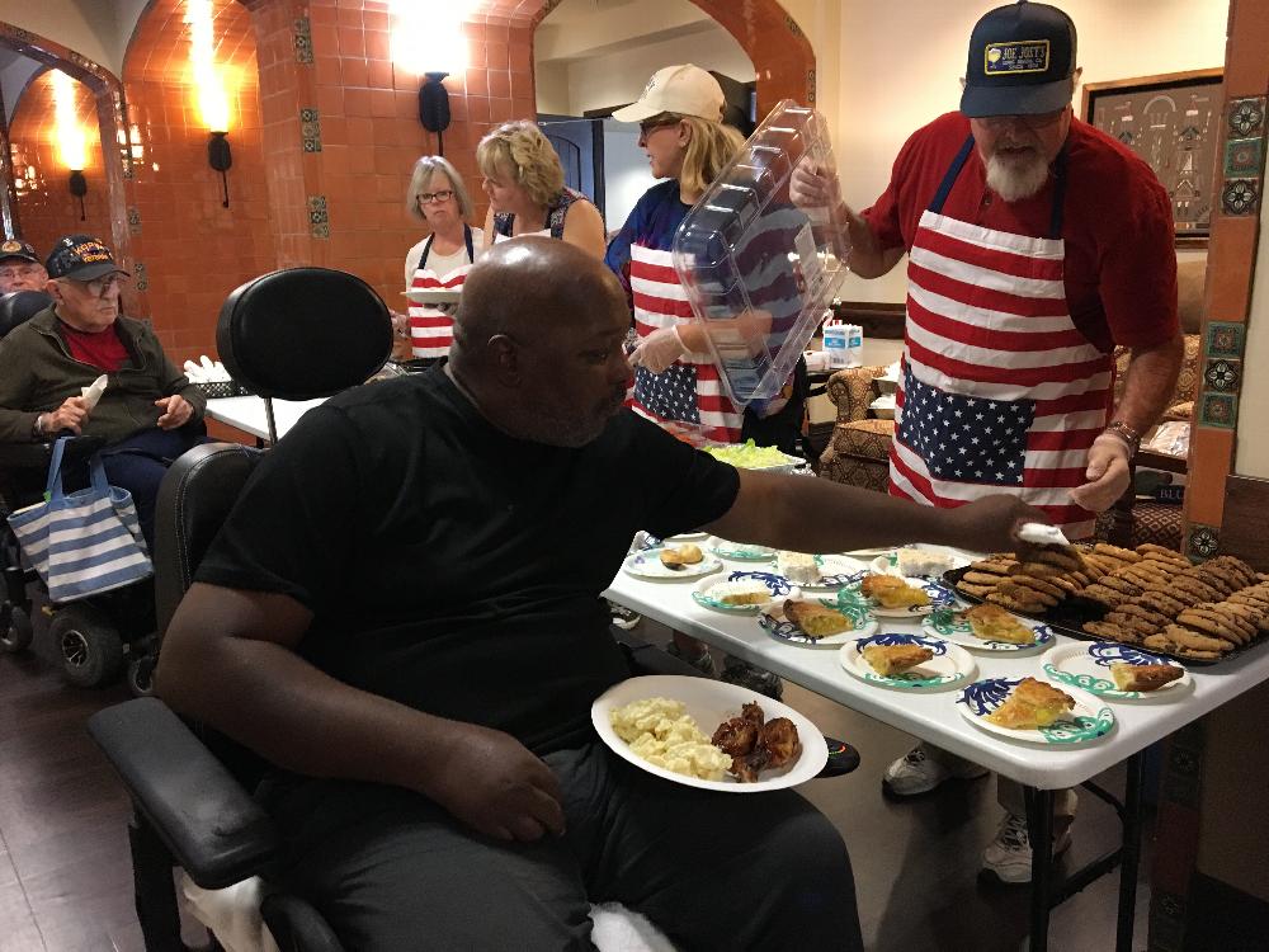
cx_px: 634
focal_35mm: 29
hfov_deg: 61.7
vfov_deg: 48.2
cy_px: 476
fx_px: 1063
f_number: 2.2
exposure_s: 1/30
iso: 200
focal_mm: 4.15
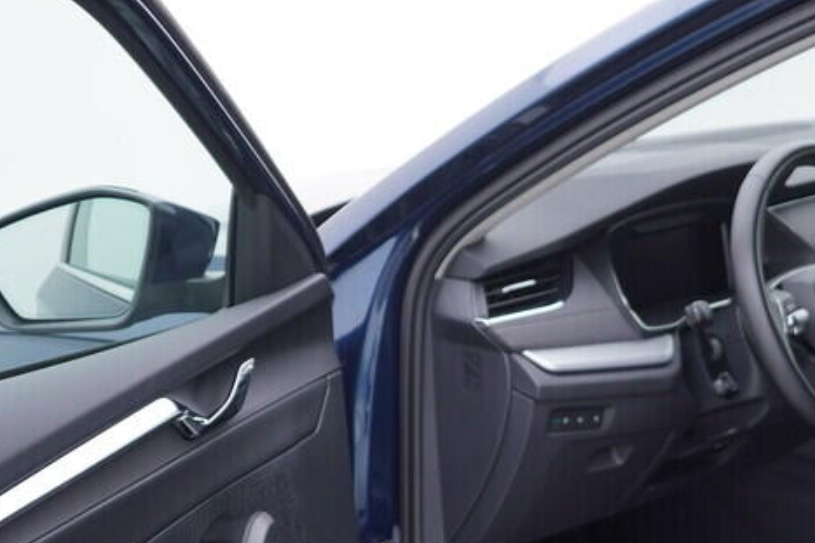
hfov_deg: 25.6
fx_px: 1788
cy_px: 451
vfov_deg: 17.1
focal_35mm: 79
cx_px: 490
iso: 125
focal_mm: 24
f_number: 3.2
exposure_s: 1/50
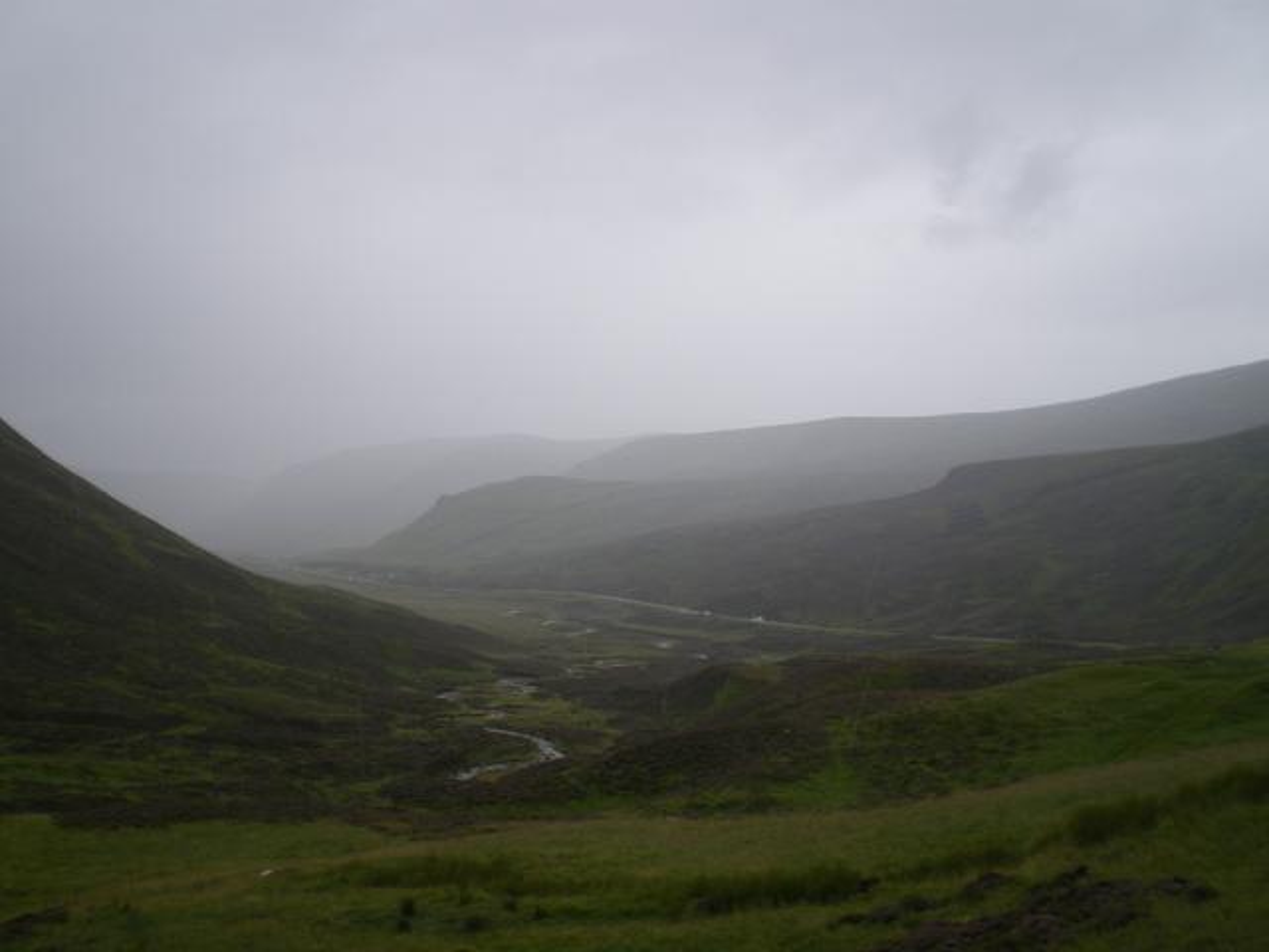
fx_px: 1393
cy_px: 476
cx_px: 634
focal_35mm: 38
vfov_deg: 37.7
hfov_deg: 49.0
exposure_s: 1/200
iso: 64
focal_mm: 6.3
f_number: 3.1
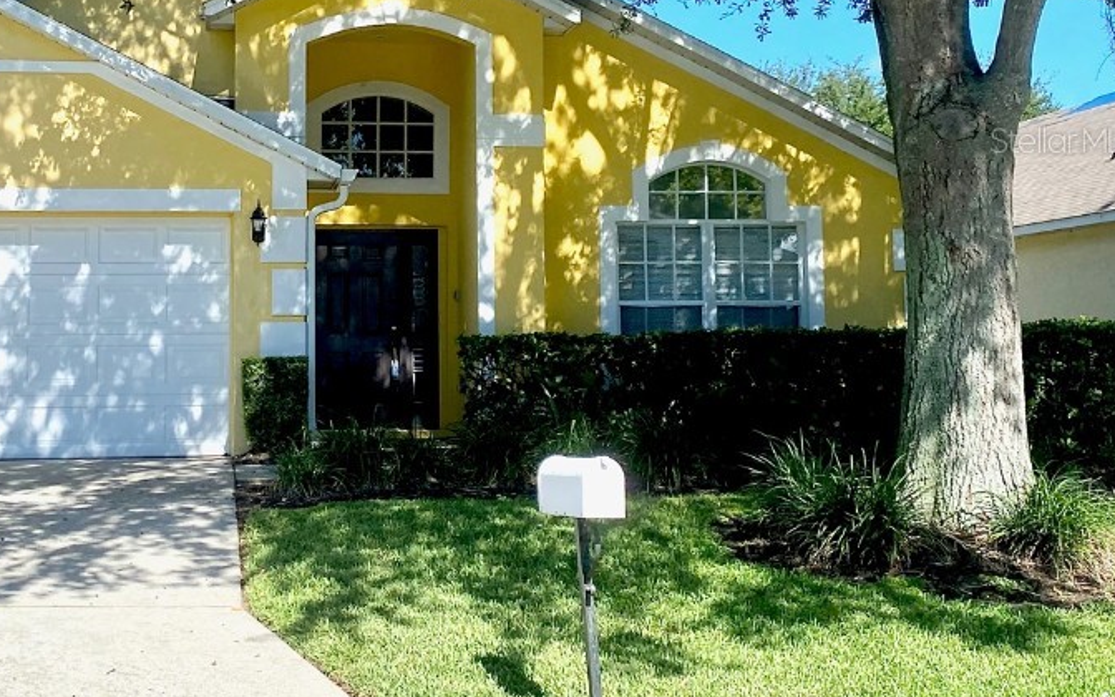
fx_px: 1276
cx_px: 297
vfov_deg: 29.8
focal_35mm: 42
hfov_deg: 45.8
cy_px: 139
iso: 32
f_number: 1.8
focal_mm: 4.25
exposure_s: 1/2817
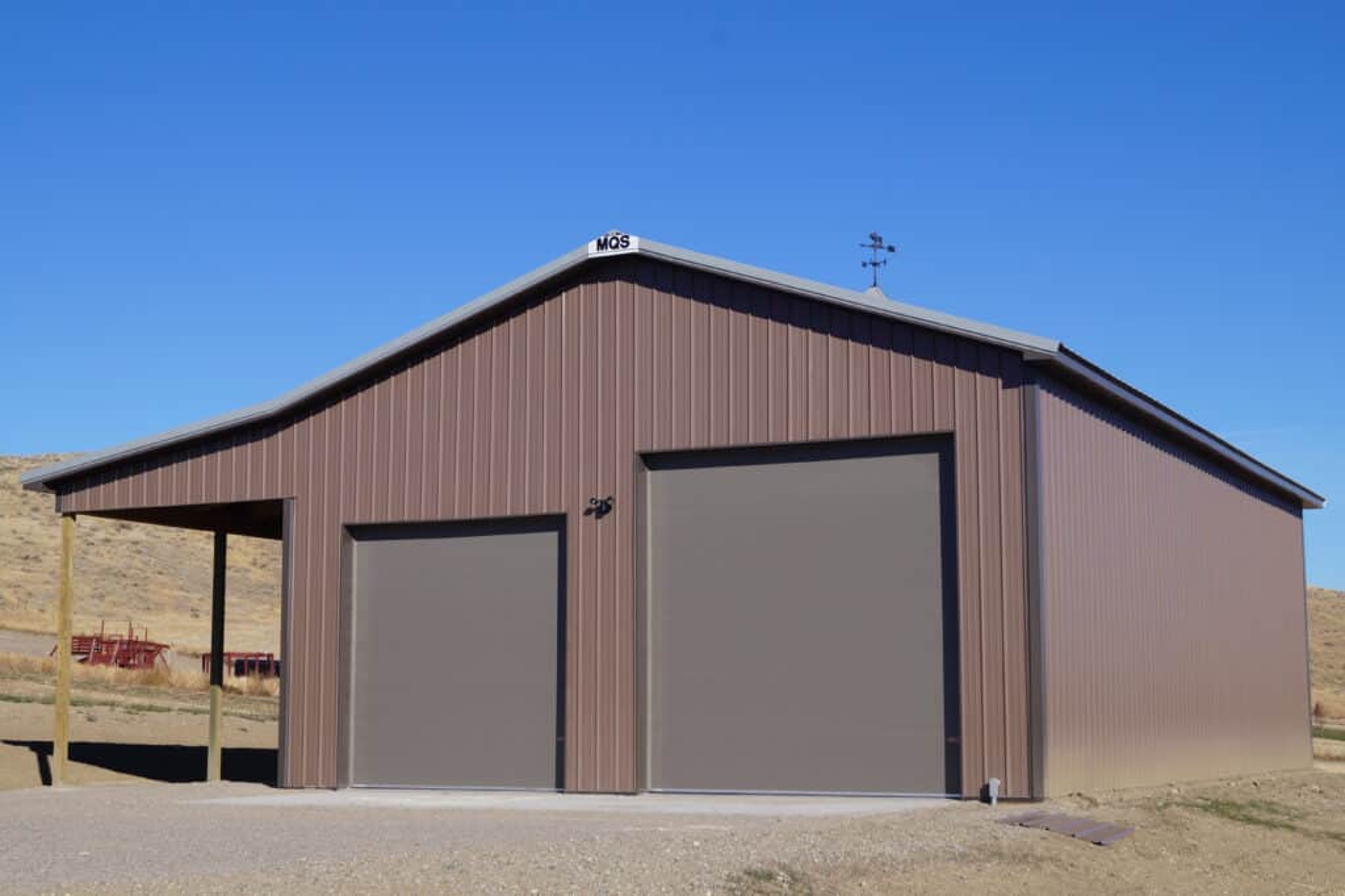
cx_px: 672
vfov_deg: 25.7
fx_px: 1961
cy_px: 448
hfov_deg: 37.9
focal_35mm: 52
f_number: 11
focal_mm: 35
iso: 100
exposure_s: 1/200
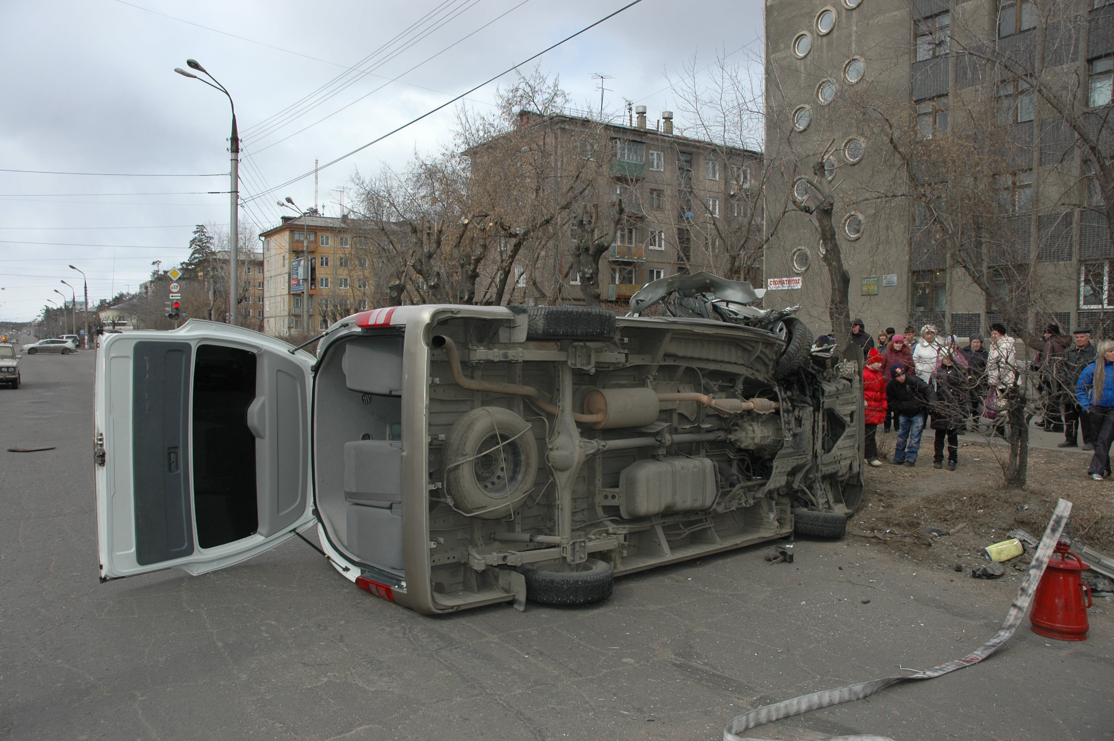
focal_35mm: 27
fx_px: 835
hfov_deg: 67.4
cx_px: 557
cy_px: 370
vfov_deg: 47.8
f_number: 5.6
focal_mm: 18
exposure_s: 1/500
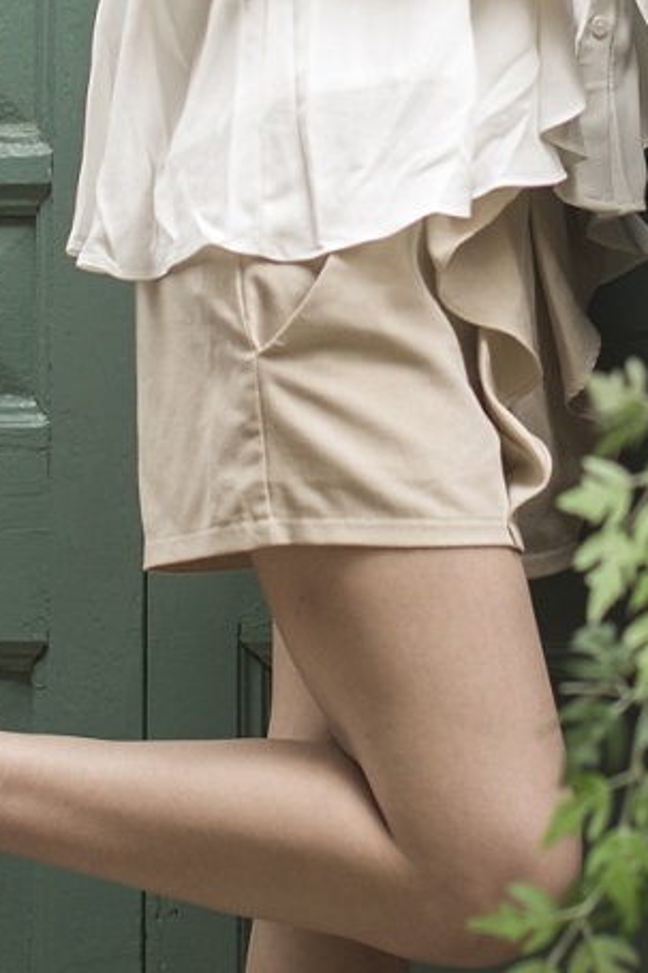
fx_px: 5052
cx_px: 478
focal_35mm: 187
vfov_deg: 10.9
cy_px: 74
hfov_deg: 7.3
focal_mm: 50
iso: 100
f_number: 2.2
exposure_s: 1/200
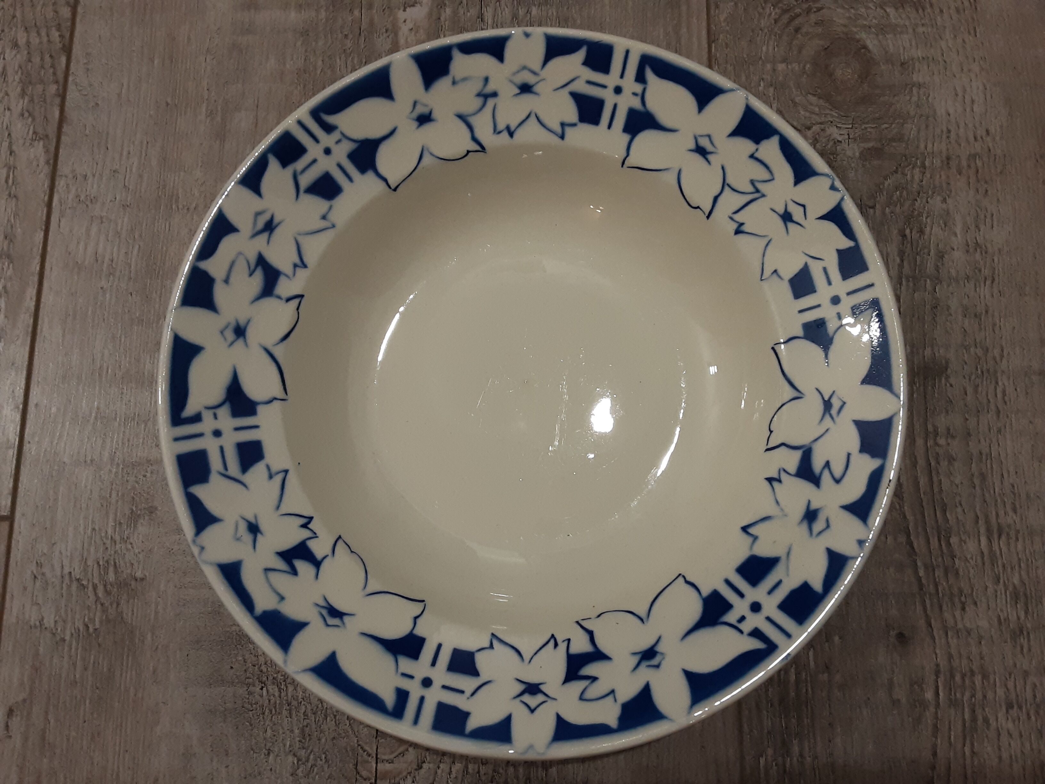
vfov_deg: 49.7
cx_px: 522
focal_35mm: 28
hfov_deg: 63.4
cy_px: 392
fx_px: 845
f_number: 1.9
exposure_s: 1/50
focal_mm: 2.9
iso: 160
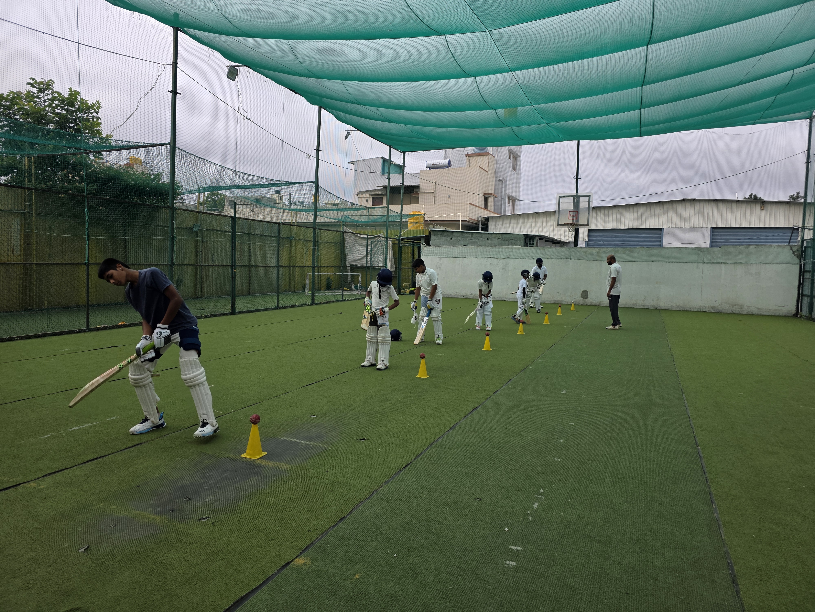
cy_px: 306
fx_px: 542
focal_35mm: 23
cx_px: 408
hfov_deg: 73.9
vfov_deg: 58.9
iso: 80
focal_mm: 6.3
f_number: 1.7
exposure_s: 1/2650
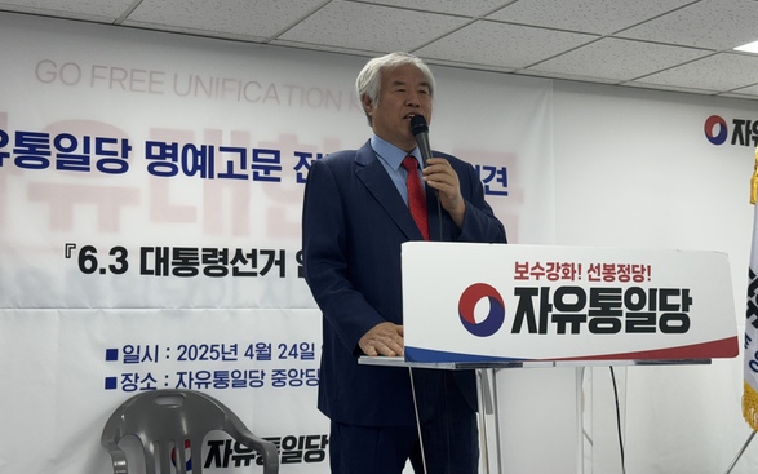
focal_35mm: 52
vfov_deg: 24.9
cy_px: 214
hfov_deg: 38.9
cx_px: 372
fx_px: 1074
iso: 64
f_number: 1.78
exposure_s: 1/151
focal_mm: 6.76
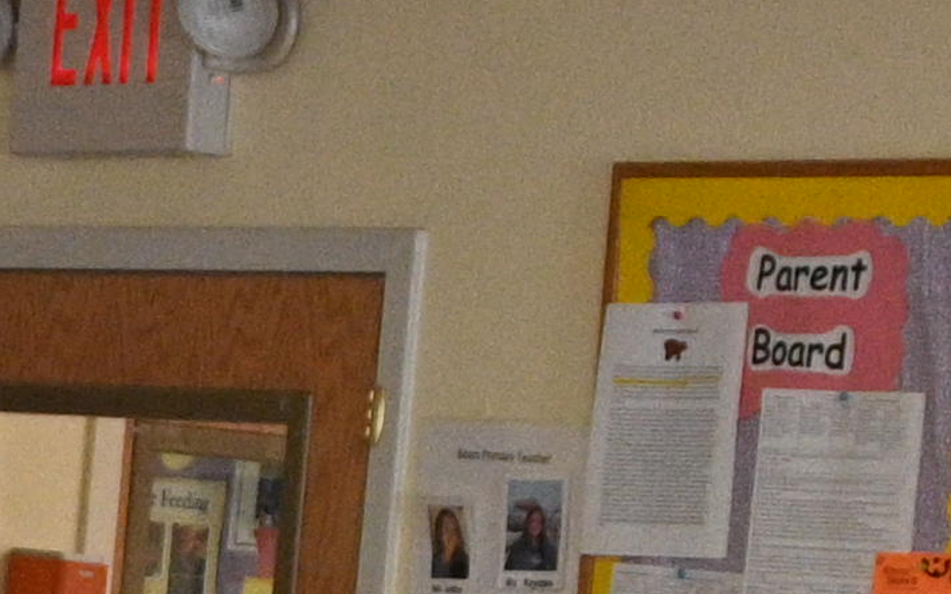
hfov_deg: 6.8
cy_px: 1299
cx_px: -871
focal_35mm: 300
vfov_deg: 4.3
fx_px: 7775
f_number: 4.2
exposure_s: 1/125
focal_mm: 25
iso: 1600
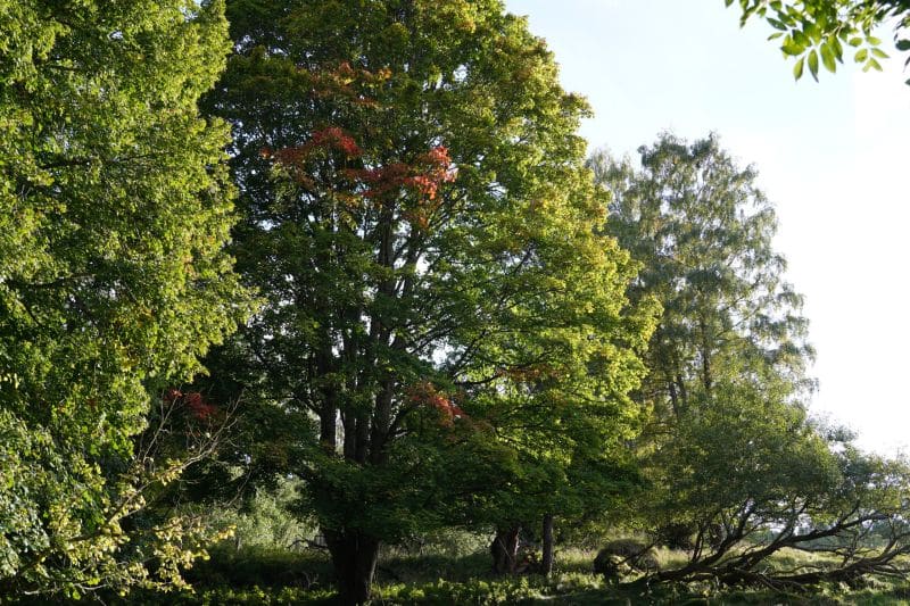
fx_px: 910
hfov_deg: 53.1
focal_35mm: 36
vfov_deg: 36.9
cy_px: 303
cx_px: 455
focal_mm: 24
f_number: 5
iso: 100
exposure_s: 1/60
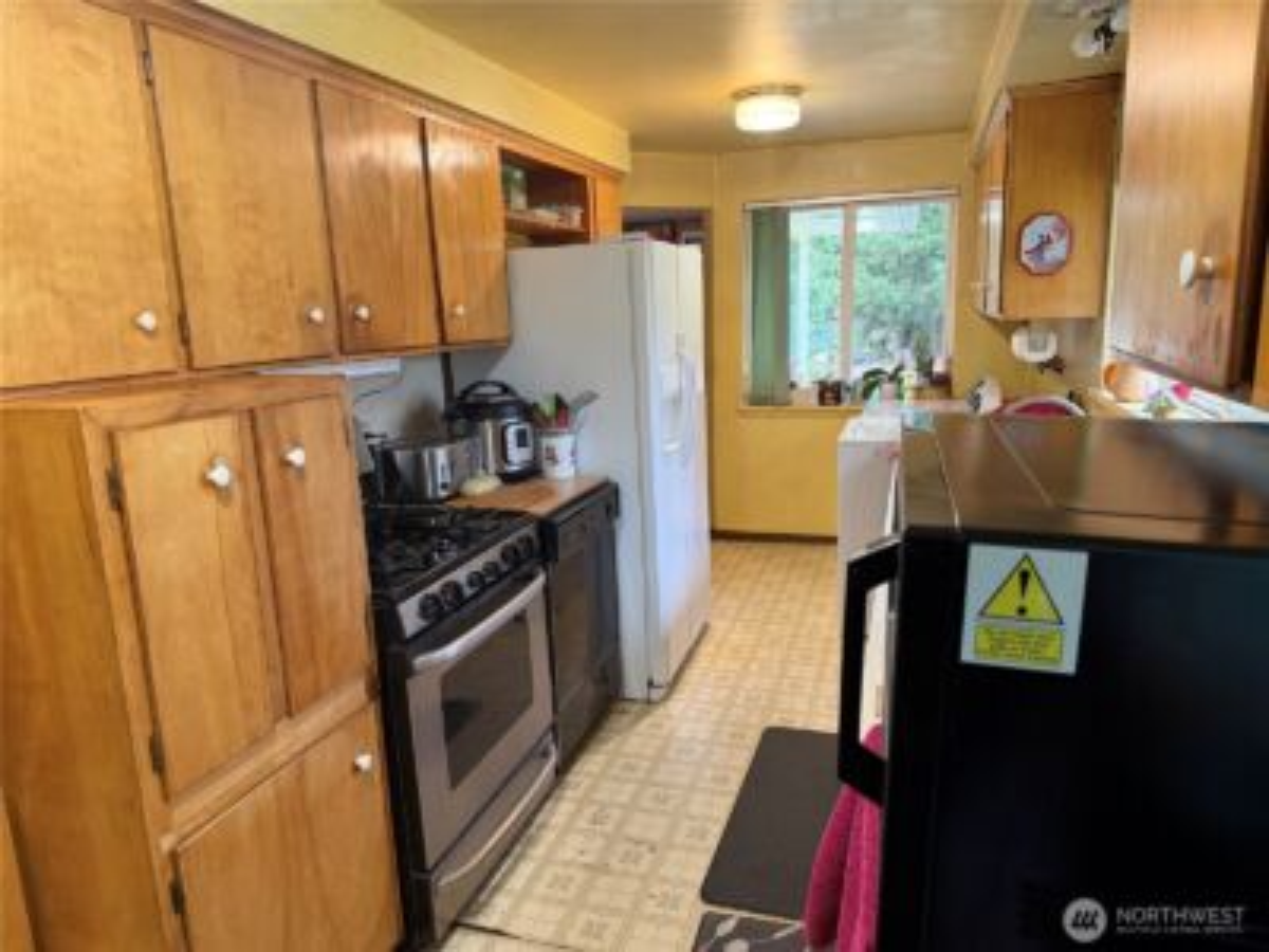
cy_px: 476
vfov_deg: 56.8
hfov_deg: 71.6
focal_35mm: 24
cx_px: 634
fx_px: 880
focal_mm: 6.76
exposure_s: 1/60
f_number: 1.78
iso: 400
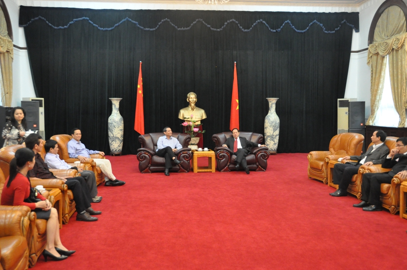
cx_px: 204
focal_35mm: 36
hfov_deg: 53.2
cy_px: 135
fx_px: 406
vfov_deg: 36.8
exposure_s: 1/60
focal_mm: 24
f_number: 3.8
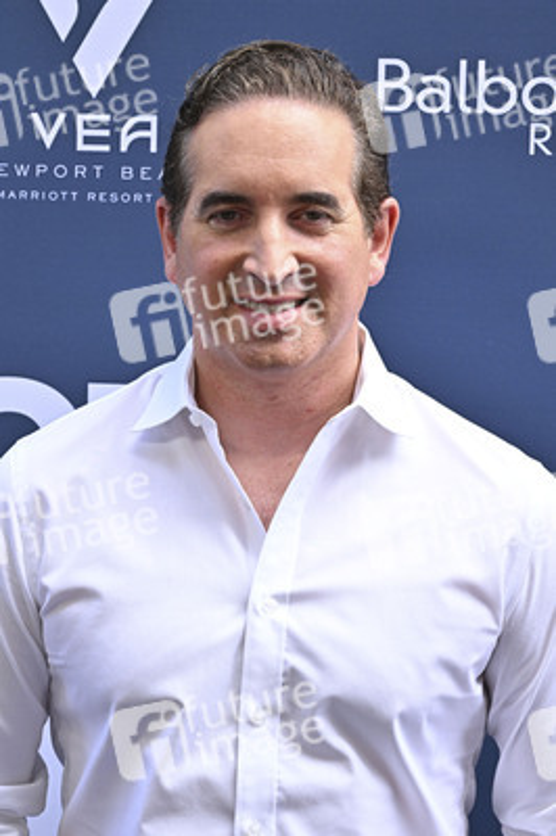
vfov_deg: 27.7
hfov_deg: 18.6
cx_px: 278
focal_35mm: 73
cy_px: 418
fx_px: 1694
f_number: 7.1
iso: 640
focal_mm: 73
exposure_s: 1/320
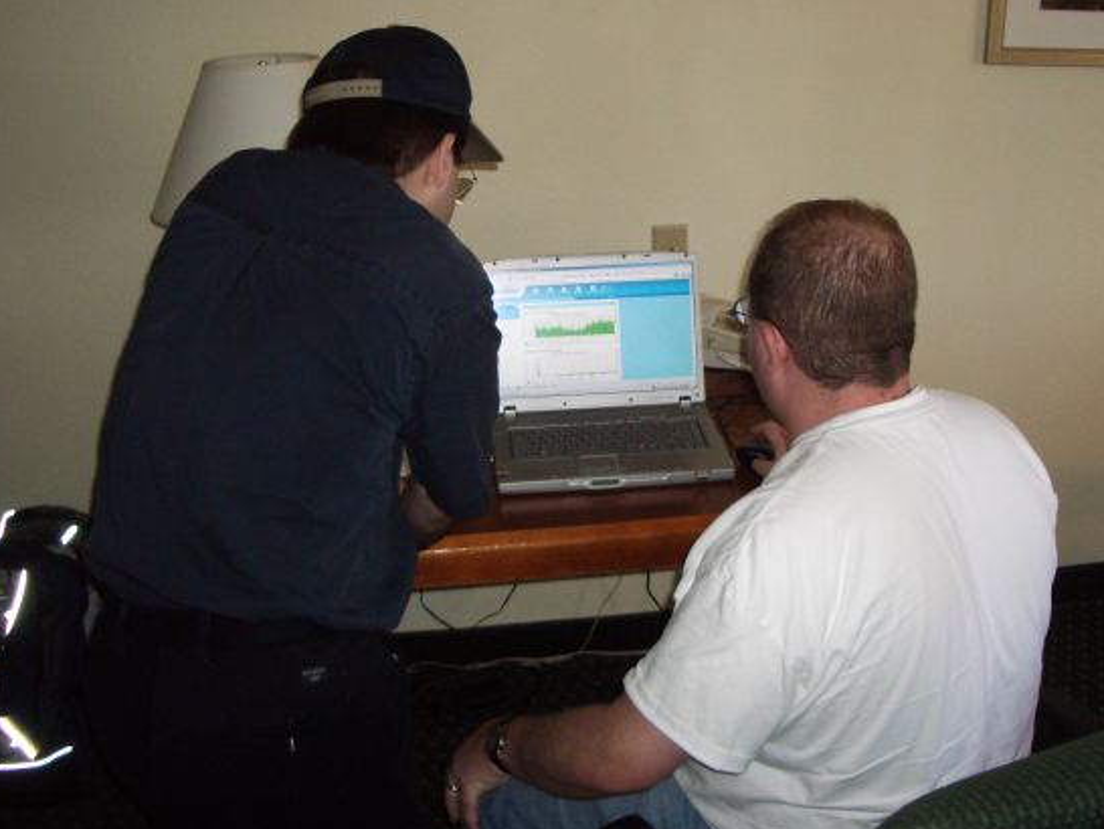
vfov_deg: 35.1
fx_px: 1308
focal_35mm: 41
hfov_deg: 45.7
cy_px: 352
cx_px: 592
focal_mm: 5.8
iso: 200
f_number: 2.6
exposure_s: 1/60
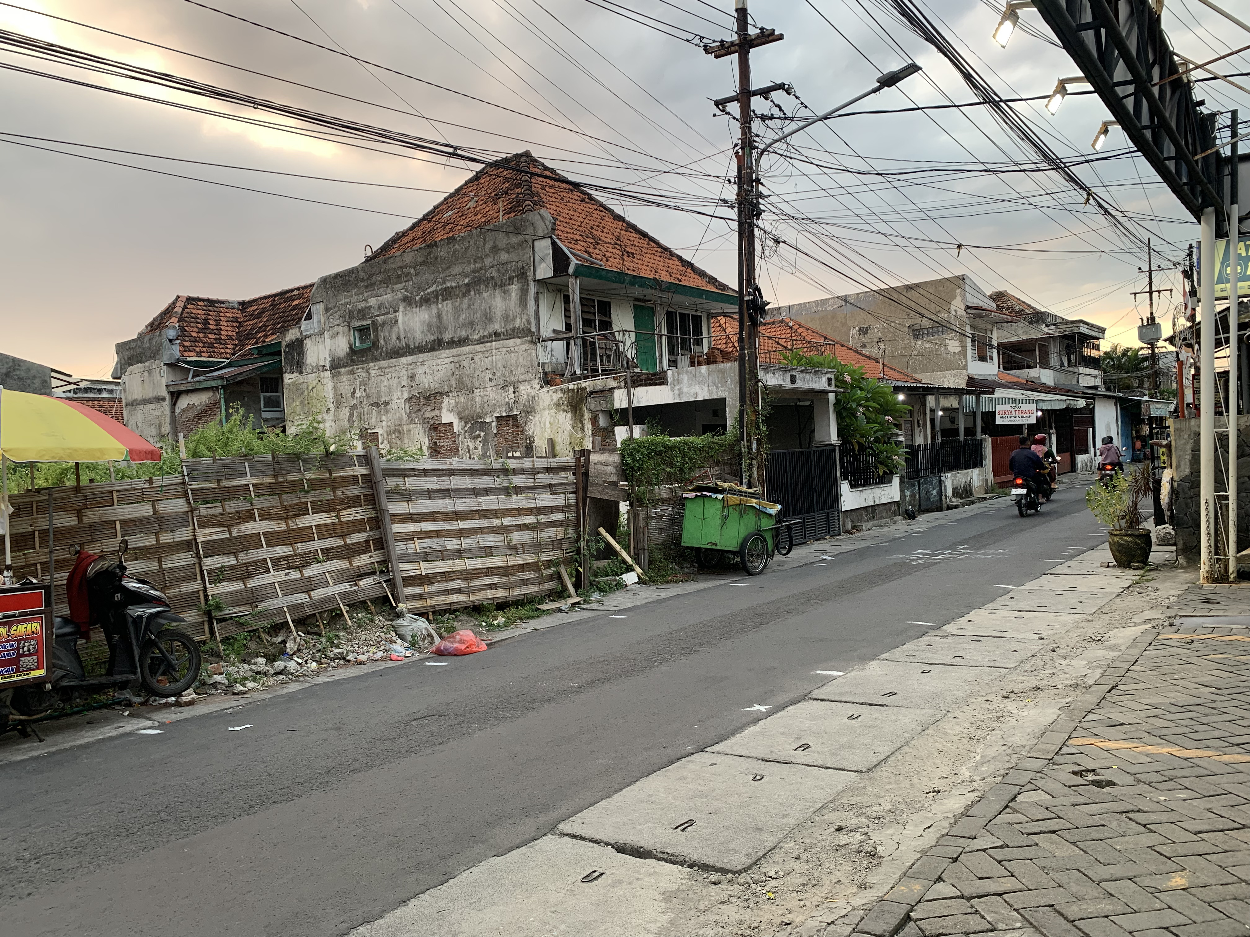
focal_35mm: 26
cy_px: 468
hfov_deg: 67.3
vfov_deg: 53.1
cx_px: 625
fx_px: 939
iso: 40
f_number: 1.8
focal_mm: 4.25
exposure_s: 1/100
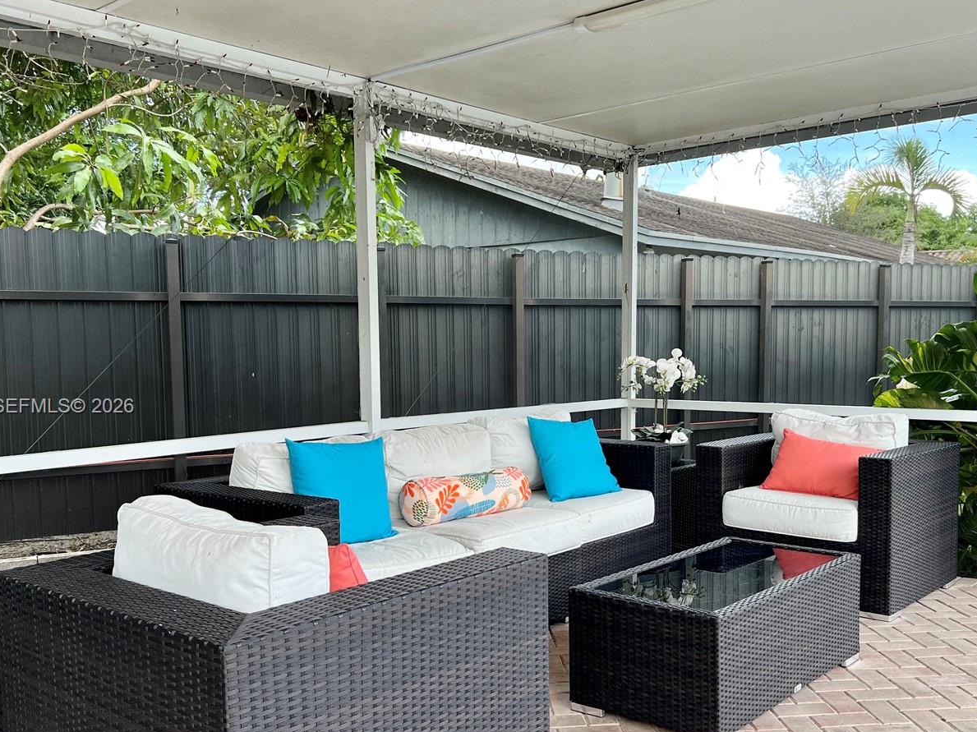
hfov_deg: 52.6
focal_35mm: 35
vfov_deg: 40.6
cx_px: 536
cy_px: 407
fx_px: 988
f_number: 1.5
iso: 40
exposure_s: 1/281
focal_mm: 5.7
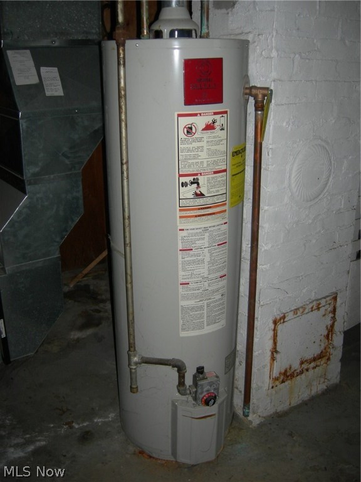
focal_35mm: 36
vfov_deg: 51.4
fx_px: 501
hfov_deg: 39.7
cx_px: 180
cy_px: 241
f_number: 2.7
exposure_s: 1/60.1
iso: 64
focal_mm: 7.5
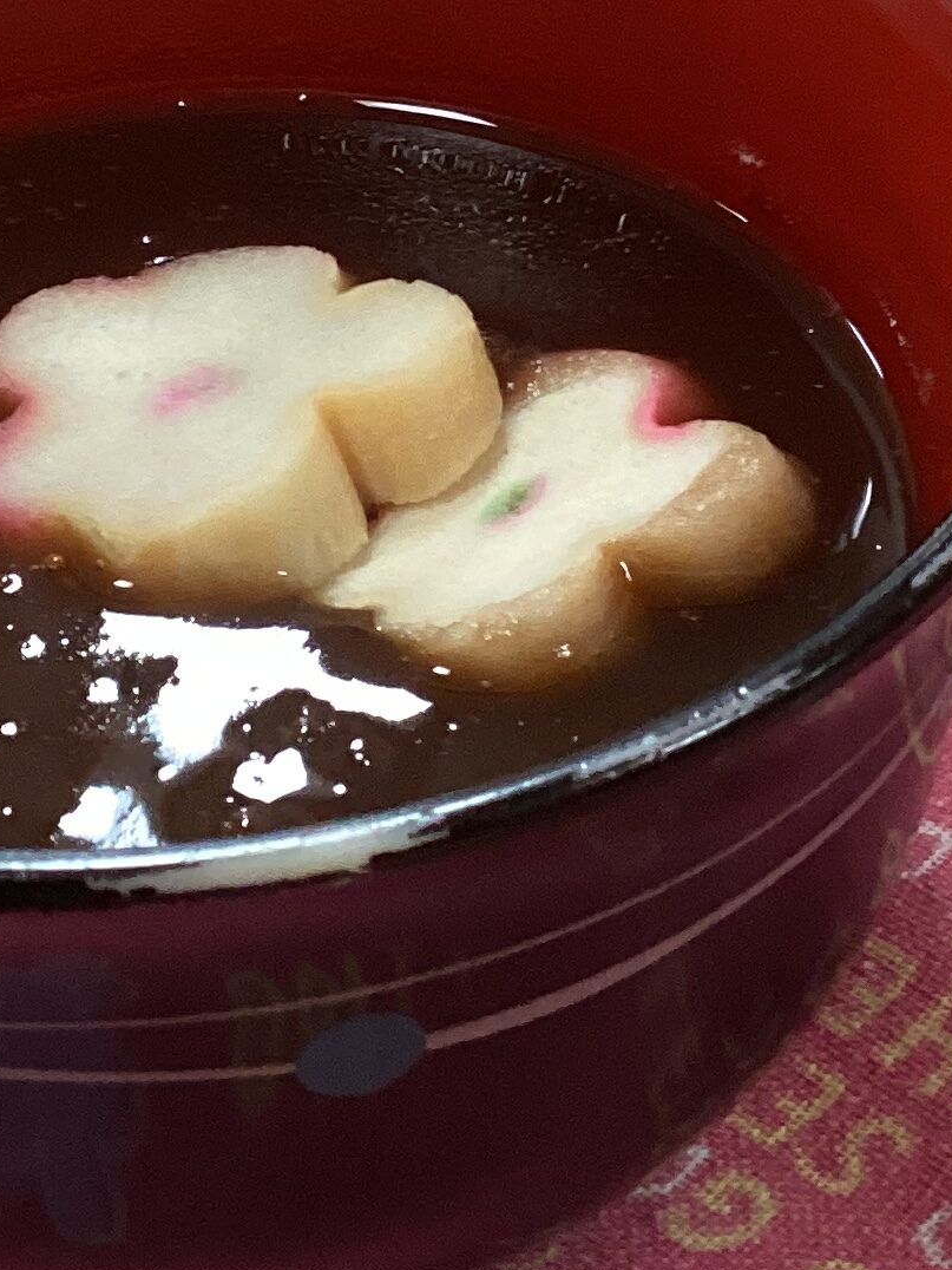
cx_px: 521
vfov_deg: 20.6
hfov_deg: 15.7
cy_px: 236
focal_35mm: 94
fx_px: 3447
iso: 250
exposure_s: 1/50
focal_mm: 3.3
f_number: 2.4
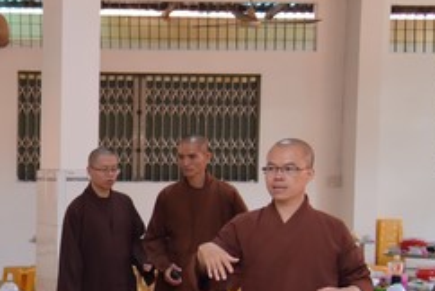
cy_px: 226
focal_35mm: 102
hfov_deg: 18.7
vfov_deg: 13.4
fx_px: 1234
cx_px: -120
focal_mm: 38
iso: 1000
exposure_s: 1/160
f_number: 4
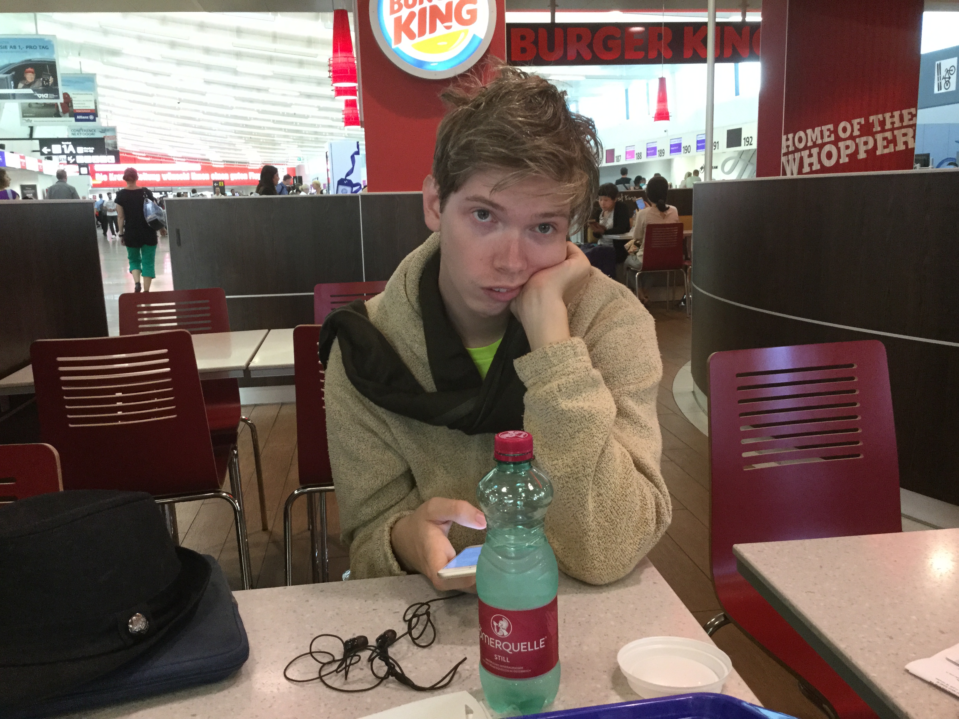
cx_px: 480
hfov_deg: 58.4
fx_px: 859
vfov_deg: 45.4
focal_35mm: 31
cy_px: 360
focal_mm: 3.3
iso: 125
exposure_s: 1/30
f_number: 2.4
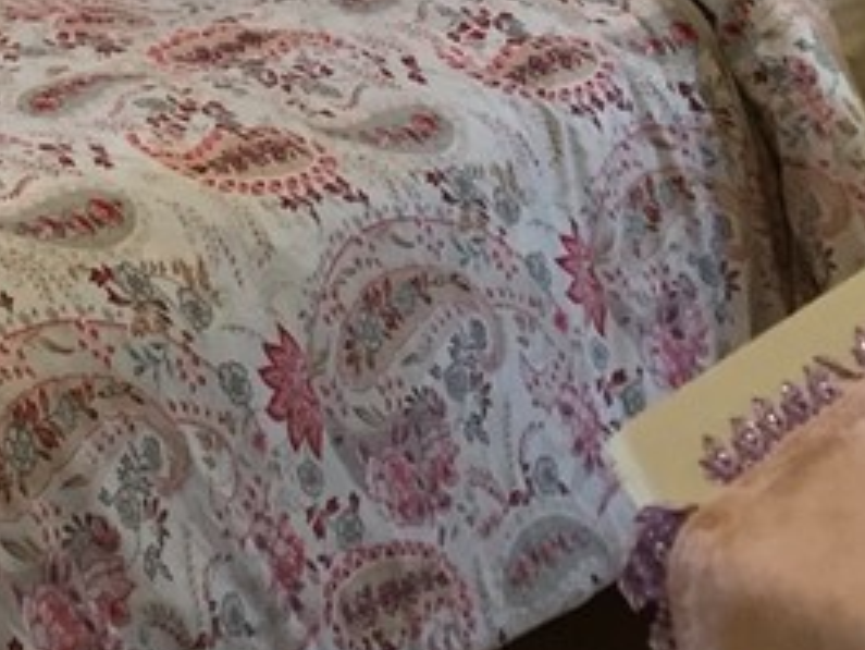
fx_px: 2800
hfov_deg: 16.6
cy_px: -503
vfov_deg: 12.2
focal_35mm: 112
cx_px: -242
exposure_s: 1/30
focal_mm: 4.15
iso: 125
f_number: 2.2
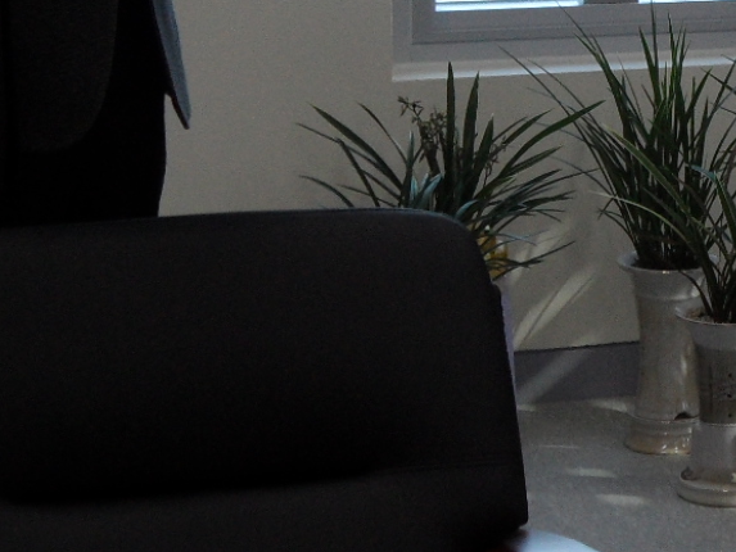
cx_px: 871
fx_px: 3041
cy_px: 41
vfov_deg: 10.3
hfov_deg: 13.4
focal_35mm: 143
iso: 100
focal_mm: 6.5
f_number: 3.6
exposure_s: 1/90
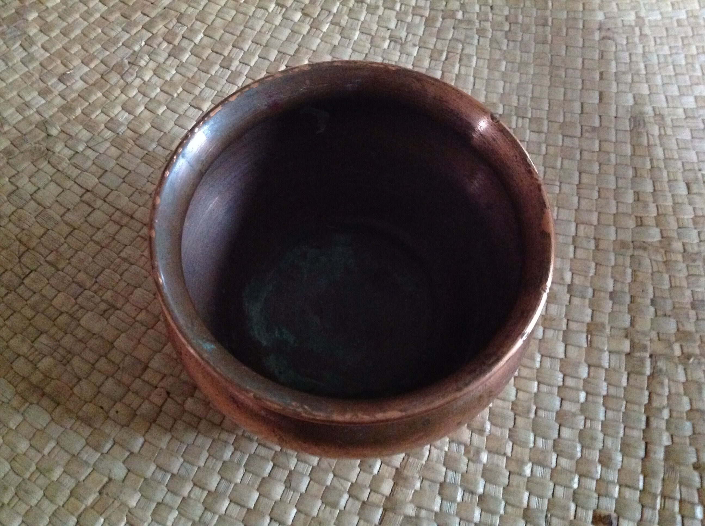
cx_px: 352
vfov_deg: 40.6
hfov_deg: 52.7
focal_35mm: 35
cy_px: 263
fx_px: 712
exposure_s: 1/15
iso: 800
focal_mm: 4.28
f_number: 2.4
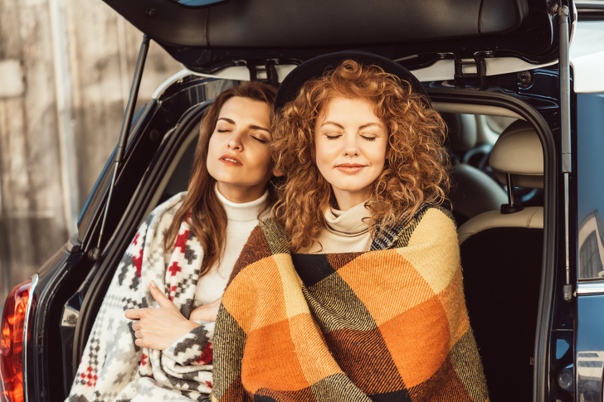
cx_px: 302
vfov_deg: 19.4
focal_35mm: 70
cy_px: 201
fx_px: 1174
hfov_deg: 28.8
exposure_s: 1/250
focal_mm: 70
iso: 250
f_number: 3.5
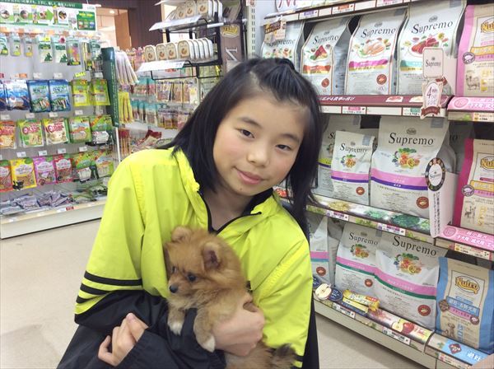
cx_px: 247
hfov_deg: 56.9
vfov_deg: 44.0
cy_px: 184
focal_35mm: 32
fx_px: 456
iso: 50
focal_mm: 3.3
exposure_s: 1/24
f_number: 2.4
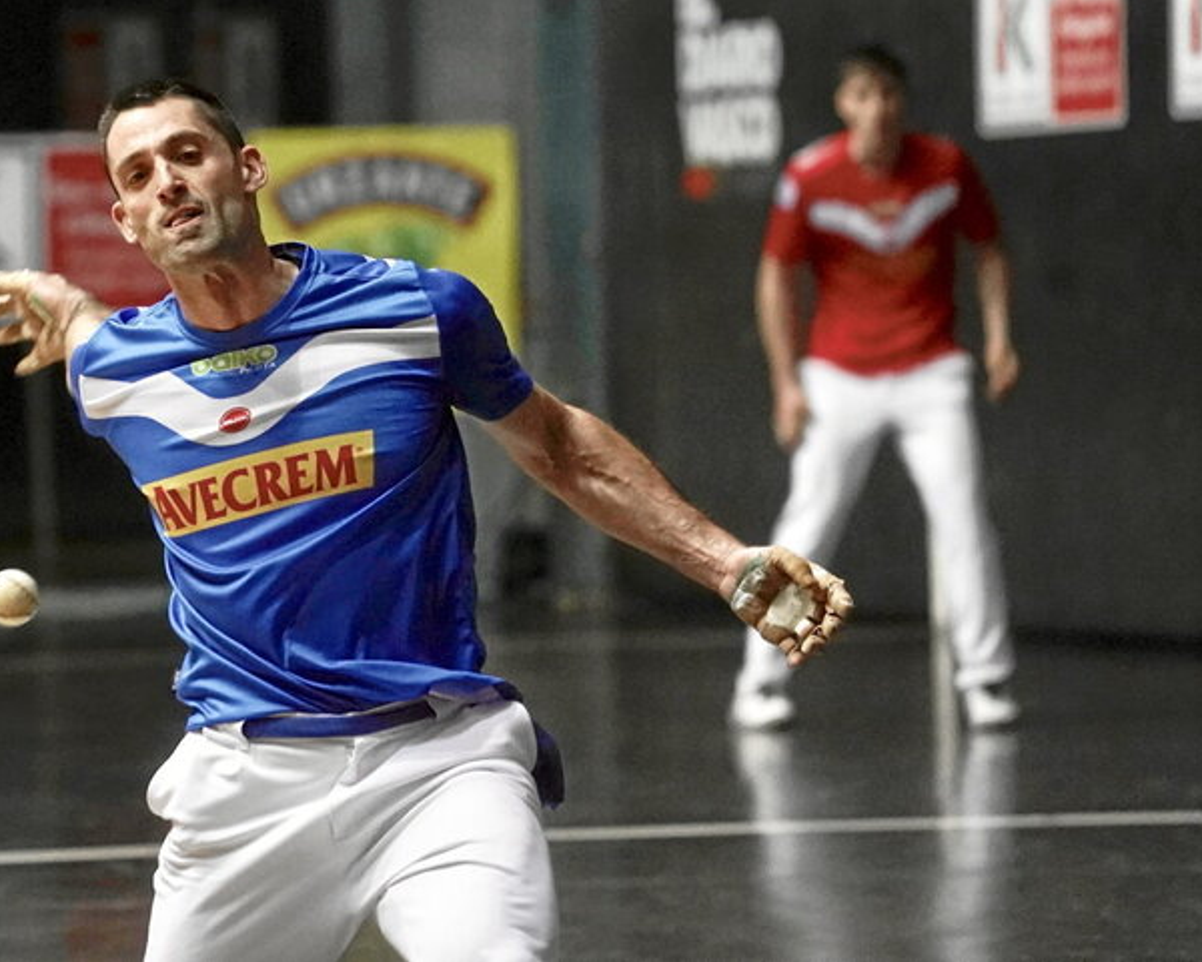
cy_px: 480
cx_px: 495
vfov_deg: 6.8
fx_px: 8075
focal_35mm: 227
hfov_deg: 8.5
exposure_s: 1/1250
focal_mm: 200
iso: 6400
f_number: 4
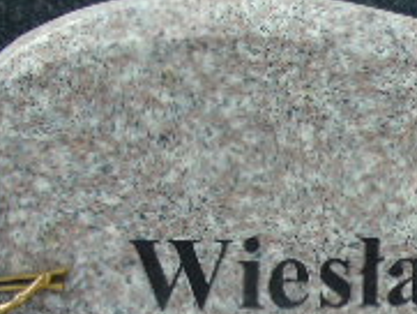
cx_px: 424
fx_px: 2640
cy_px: 473
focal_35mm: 219
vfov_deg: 6.7
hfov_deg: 9.0
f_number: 4.5
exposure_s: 1/500
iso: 80
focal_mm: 11
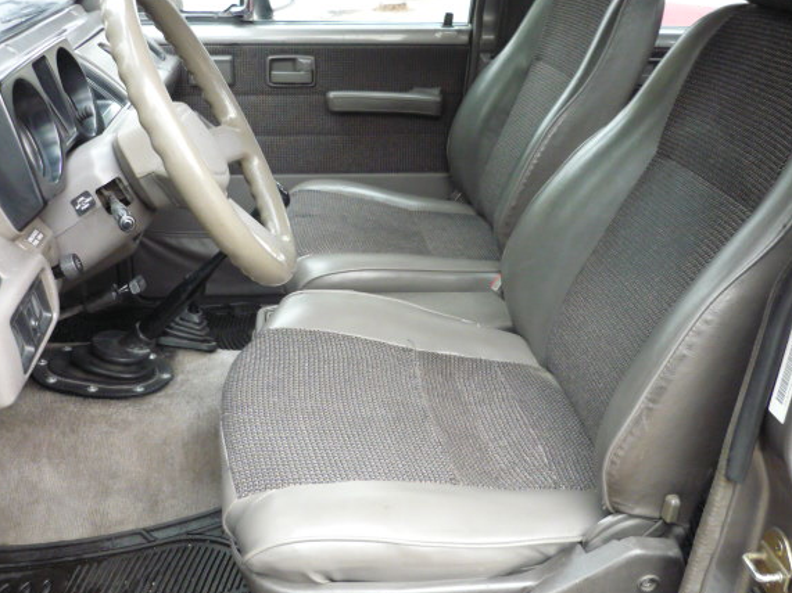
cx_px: 387
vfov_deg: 38.6
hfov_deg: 50.1
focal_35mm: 37
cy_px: 270
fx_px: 846
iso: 400
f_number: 2.8
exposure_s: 1/15
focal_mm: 5.5
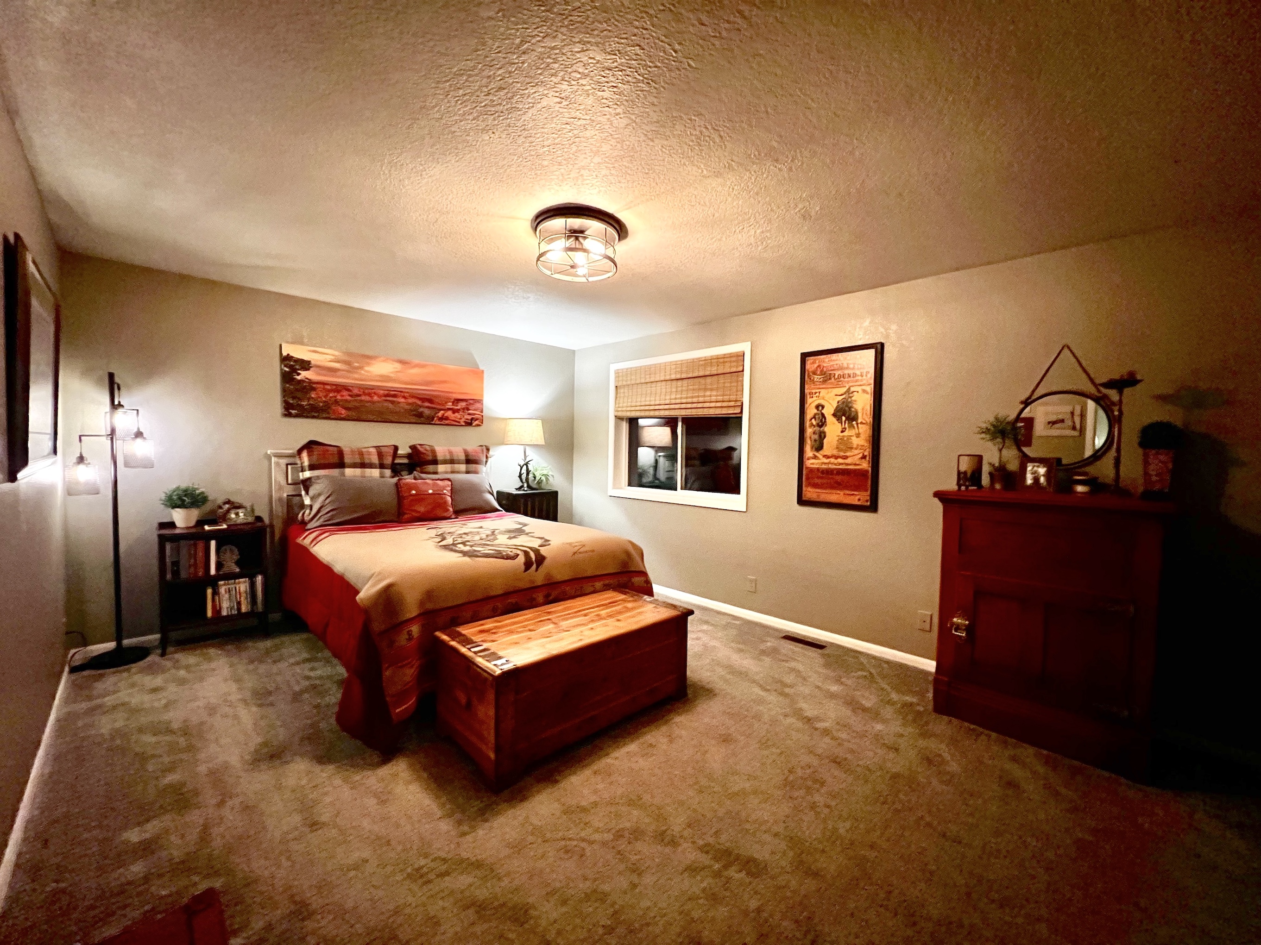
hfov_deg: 106.2
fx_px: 474
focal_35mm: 13
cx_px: 630
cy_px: 472
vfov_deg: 89.9
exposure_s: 1/60
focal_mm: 1.57
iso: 1000
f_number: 1.8
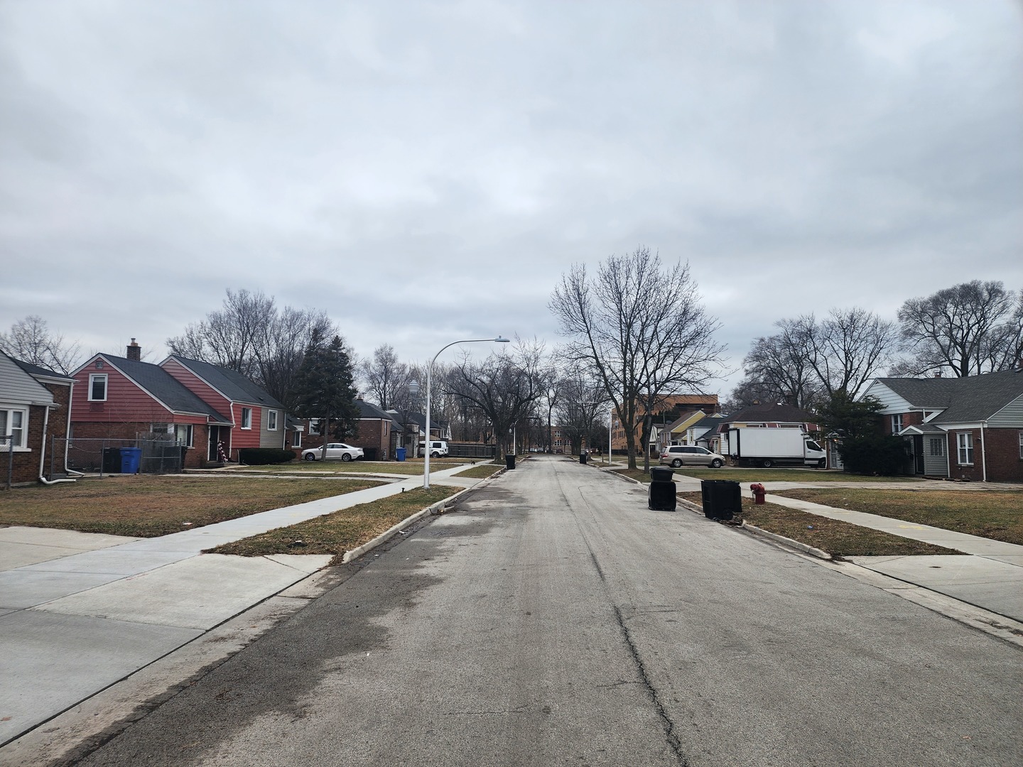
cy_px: 384
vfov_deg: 58.9
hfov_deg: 73.9
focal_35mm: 23
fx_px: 680
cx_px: 512
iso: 12
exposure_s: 1/240
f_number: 1.8
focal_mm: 6.4
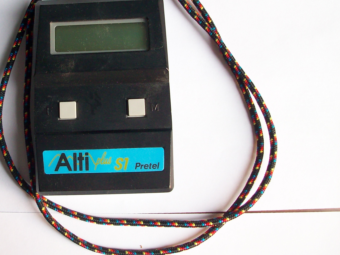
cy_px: 93
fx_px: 471
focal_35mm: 48
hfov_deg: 39.0
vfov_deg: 30.1
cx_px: 101
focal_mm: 5.7
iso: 122
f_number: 2.8
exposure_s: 1/30
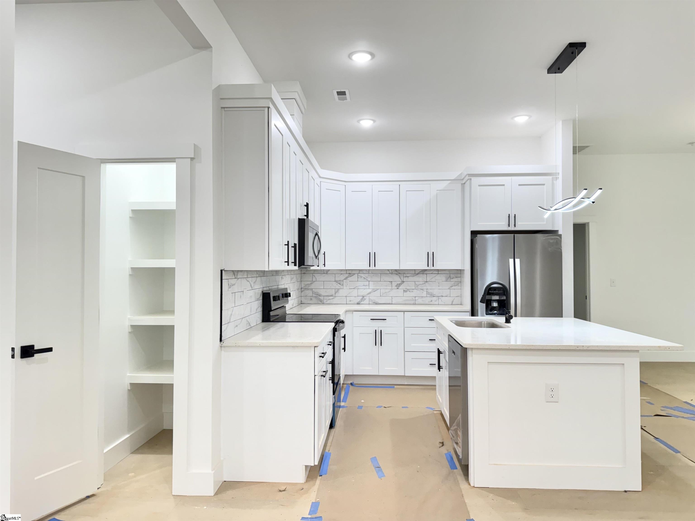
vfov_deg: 56.8
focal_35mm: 24
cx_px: 348
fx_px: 482
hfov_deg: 71.6
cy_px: 260
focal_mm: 6.76
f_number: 1.78
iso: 200
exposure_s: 1/120
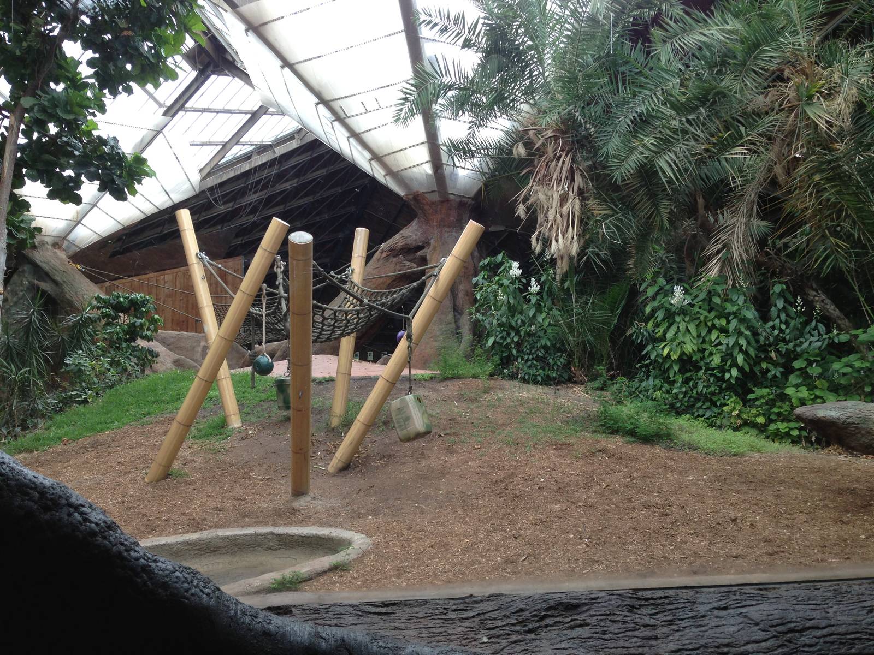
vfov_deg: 42.9
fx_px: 833
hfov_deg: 55.4
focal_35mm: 33
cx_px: 437
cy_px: 328
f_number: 2.4
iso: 50
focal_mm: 4.13
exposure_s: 1/120
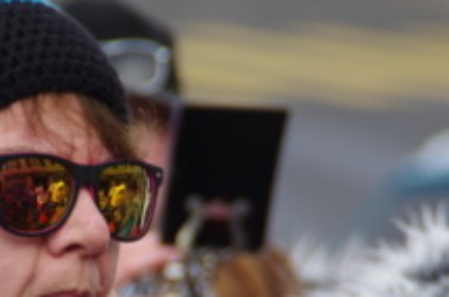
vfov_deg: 2.0
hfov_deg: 3.0
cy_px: 294
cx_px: 94
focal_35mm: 693
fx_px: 8624
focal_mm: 200
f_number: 6.3
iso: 200
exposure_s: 1/250
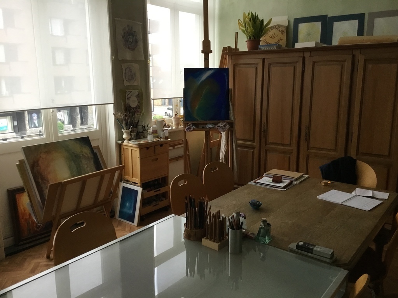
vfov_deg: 45.4
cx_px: 199
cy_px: 149
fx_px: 356
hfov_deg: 58.4
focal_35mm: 31
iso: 50
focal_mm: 3.3
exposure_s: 1/33
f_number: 2.4
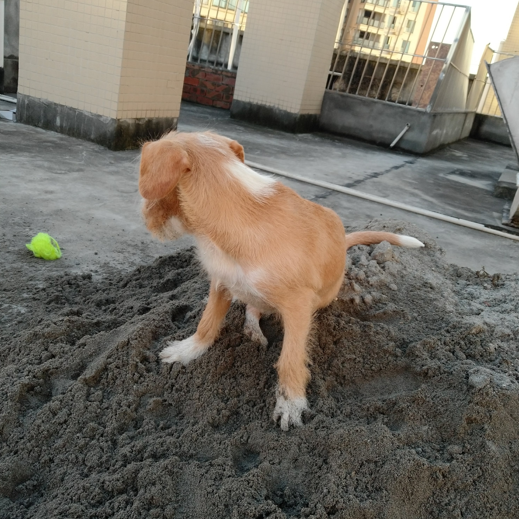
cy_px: 273
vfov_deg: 51.1
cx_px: 259
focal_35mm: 32
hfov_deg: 51.1
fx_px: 543
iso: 197
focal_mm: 3.95
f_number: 1.8
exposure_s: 1/198
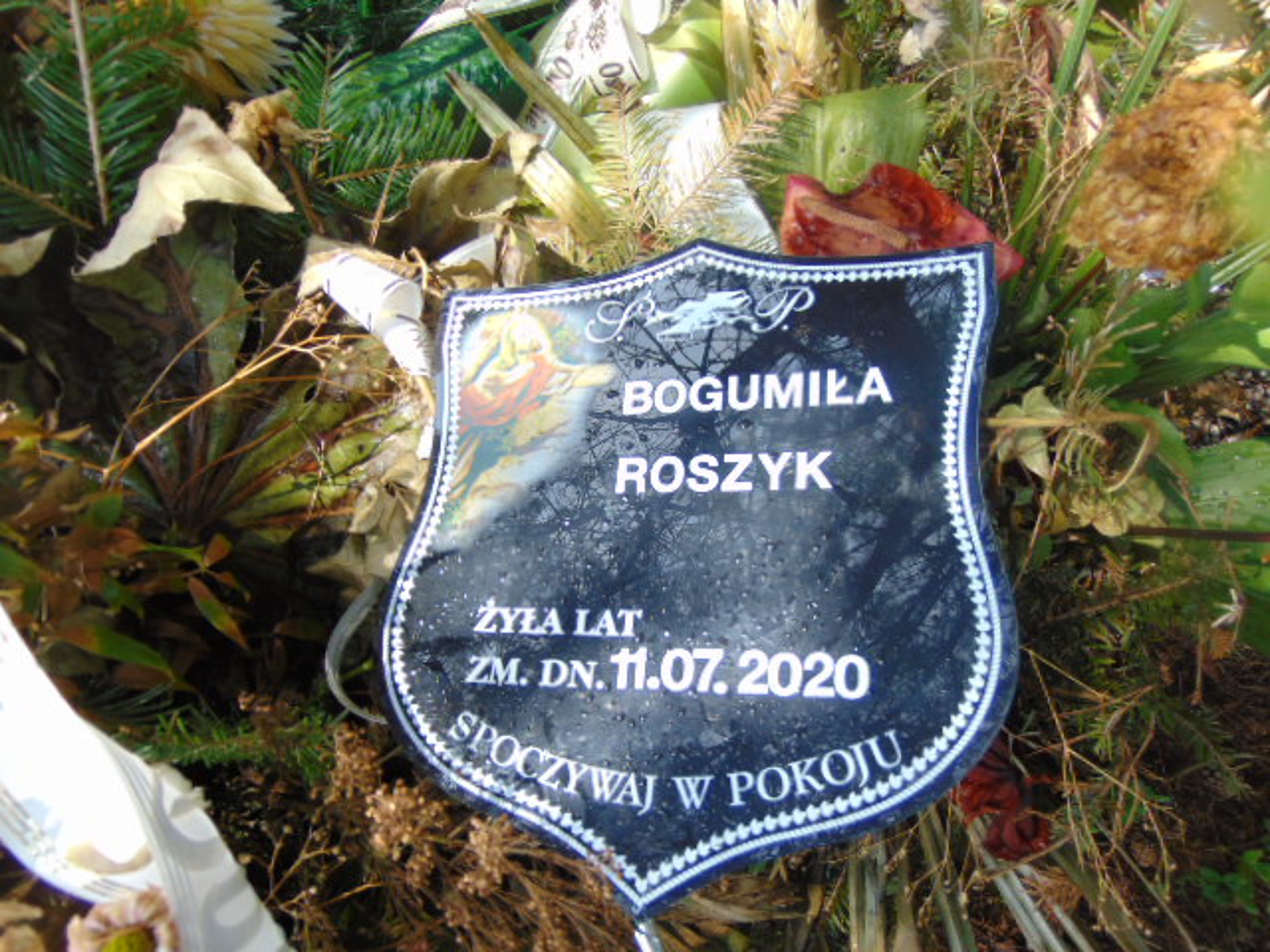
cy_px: 476
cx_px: 635
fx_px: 917
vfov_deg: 54.9
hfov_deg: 69.4
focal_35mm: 25
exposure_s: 1/250
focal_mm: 4.5
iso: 80
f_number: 3
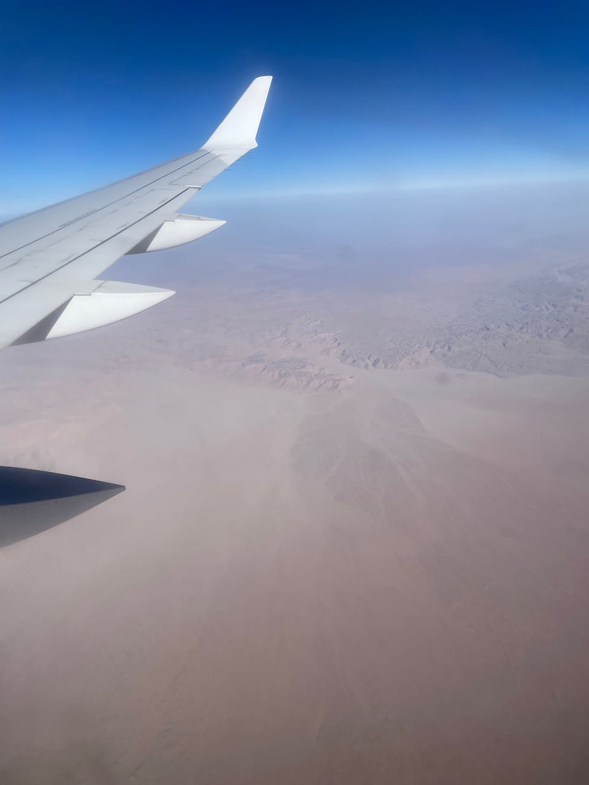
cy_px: 392
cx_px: 294
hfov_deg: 53.1
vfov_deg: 67.3
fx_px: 590
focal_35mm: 26
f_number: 1.6
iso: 32
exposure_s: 1/7299
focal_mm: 4.2
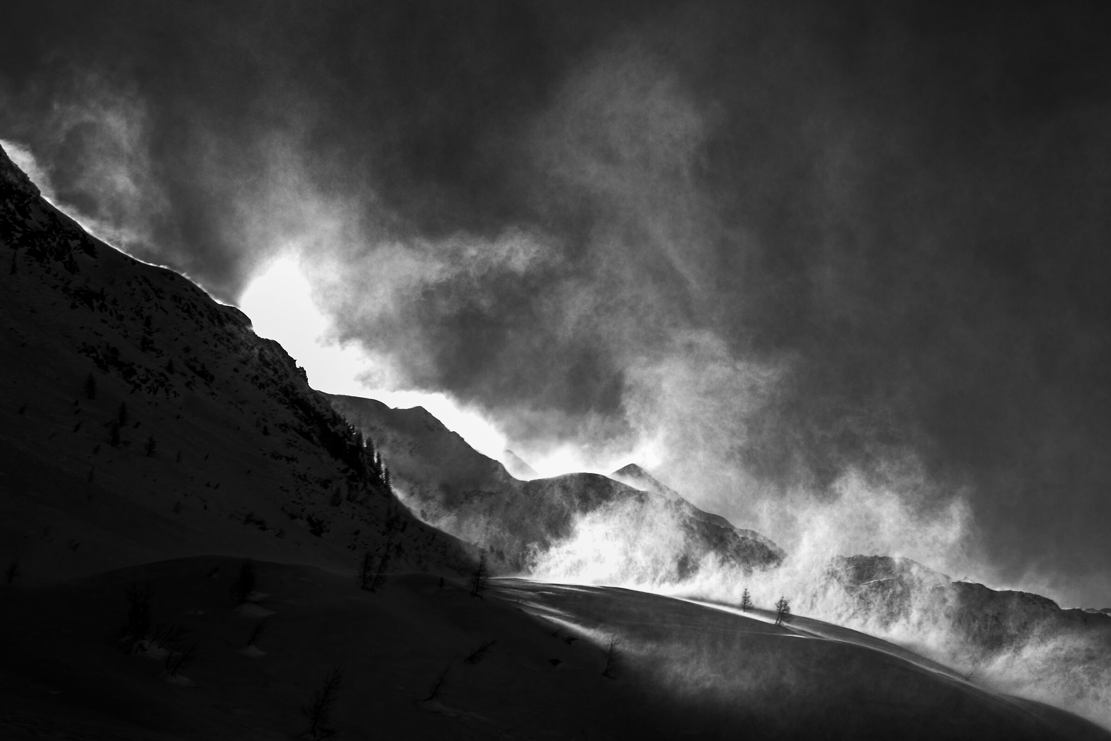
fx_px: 2222
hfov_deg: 28.1
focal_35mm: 72
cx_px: 556
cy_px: 370
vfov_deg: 18.9
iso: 100
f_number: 29
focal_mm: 48
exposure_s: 1/50
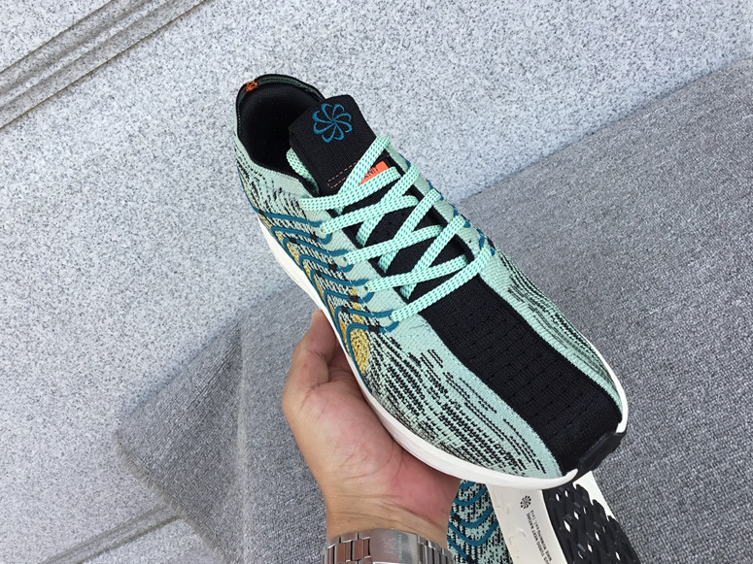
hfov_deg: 51.3
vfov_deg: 39.6
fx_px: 783
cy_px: 273
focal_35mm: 36
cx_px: 359
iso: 25
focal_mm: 3.3
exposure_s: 1/272
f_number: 2.4
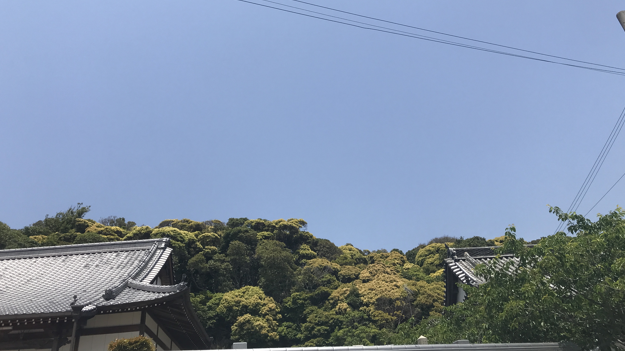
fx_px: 514
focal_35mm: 31
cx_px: 311
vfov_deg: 37.4
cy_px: 117
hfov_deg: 62.6
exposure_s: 1/2994
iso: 20
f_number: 1.8
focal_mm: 3.99
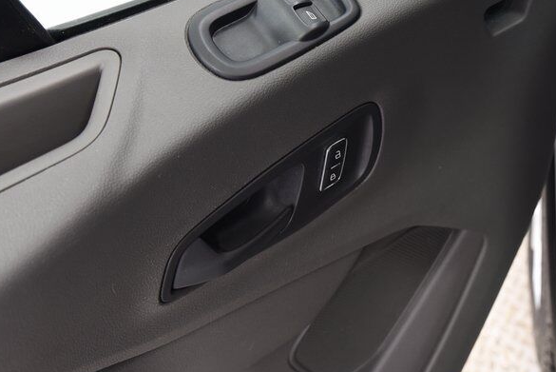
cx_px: 475
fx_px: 866
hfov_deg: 34.1
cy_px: 67
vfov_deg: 23.8
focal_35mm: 56
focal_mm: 32
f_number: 4.5
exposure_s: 1/20
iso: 1250
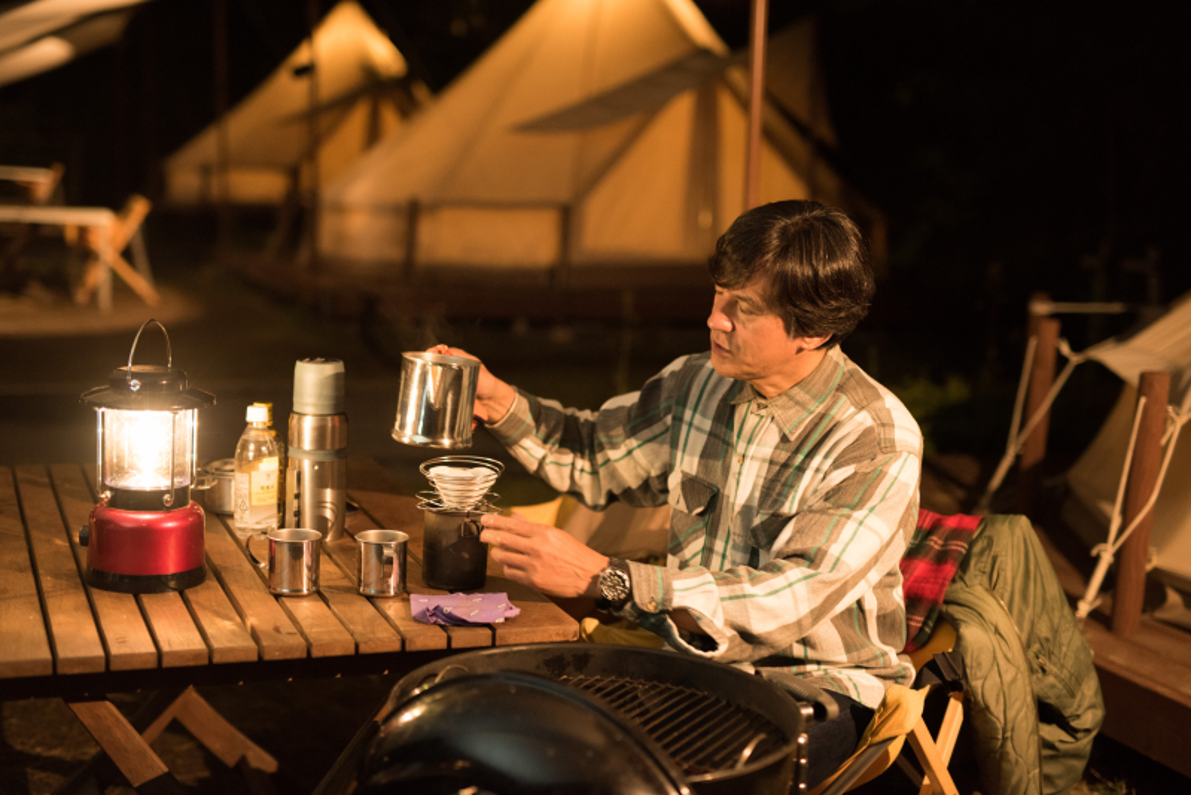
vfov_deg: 27.0
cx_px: 596
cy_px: 398
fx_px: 1655
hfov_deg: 39.6
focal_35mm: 50
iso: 1600
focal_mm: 50
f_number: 1.8
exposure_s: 1/13
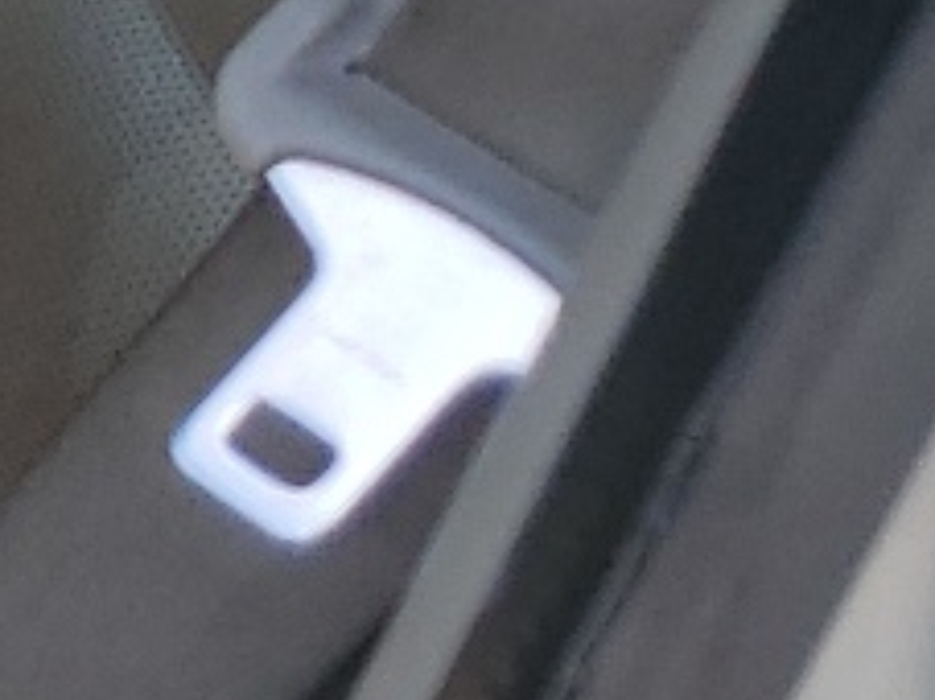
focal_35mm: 183
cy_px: -140
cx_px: -2340
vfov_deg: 8.0
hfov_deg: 8.2
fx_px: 4940
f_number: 1.5
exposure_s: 1/1667
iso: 50
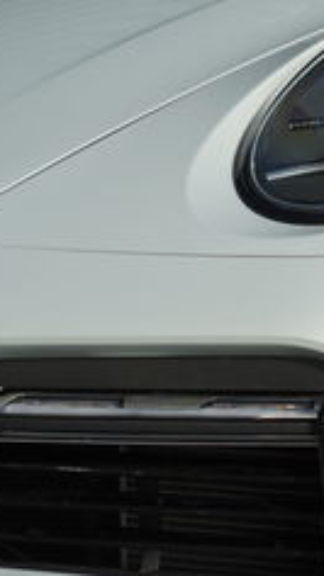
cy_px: 156
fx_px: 1454
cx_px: 275
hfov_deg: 12.6
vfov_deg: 22.3
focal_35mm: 95
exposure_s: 1/320
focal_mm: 28
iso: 100
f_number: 5.6
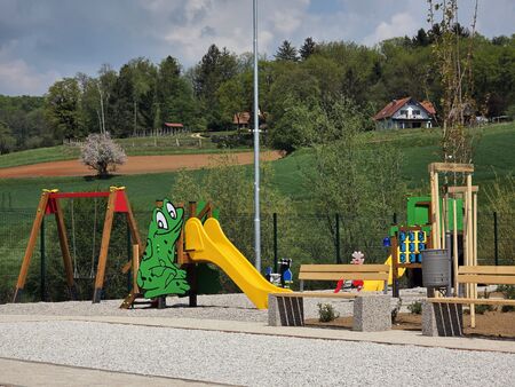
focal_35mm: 115
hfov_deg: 17.1
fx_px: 1712
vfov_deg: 12.9
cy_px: 194
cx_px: 258
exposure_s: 1/2497
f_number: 3.4
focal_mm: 18.6
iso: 64
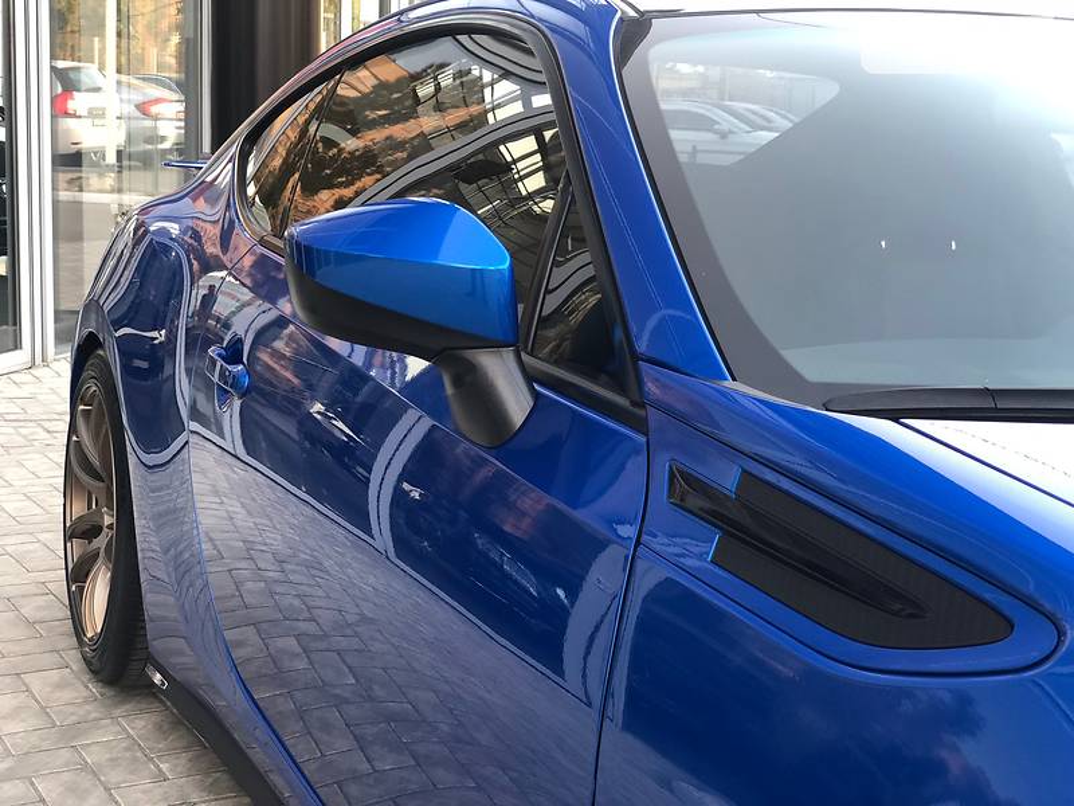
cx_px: 537
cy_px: 403
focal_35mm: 52
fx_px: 1613
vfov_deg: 28.0
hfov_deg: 36.8
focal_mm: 6
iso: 100
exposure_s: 1/50
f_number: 2.4
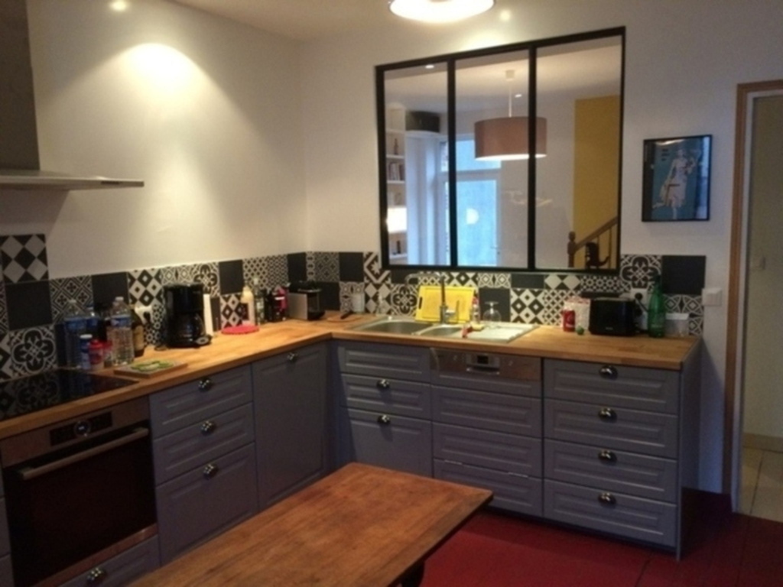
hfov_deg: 61.7
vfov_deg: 48.2
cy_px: 294
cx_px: 392
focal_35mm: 29
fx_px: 656
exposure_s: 1/33
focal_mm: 4.15
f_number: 2.2
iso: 200
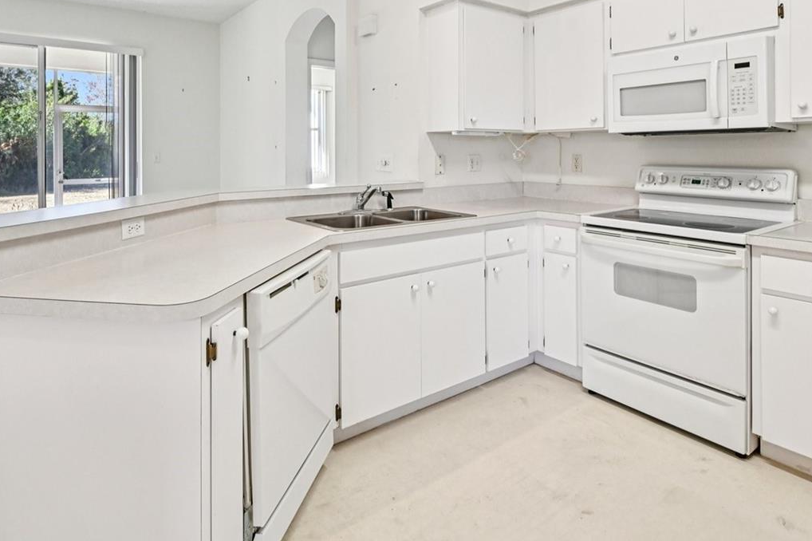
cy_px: 150
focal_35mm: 22
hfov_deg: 78.6
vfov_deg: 55.1
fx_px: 496
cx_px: 416
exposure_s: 1/60
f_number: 8
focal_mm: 14
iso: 400
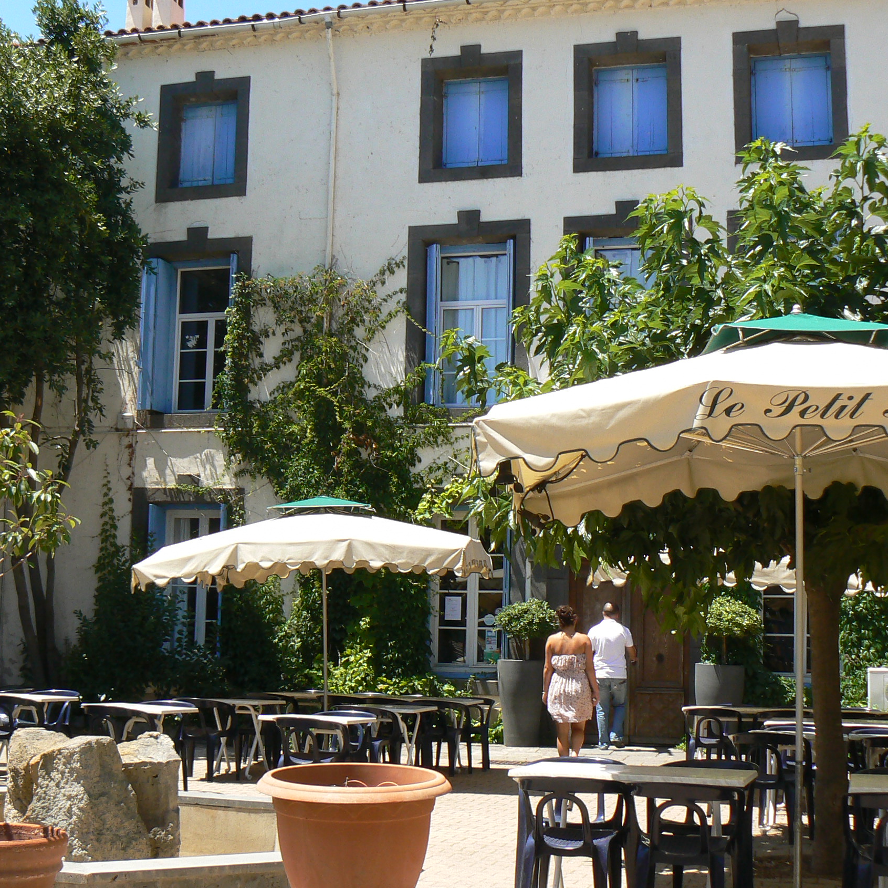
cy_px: 422
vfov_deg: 32.2
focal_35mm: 53
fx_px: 1538
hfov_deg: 32.1
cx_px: 340
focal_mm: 6
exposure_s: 1/250
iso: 80
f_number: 5.6
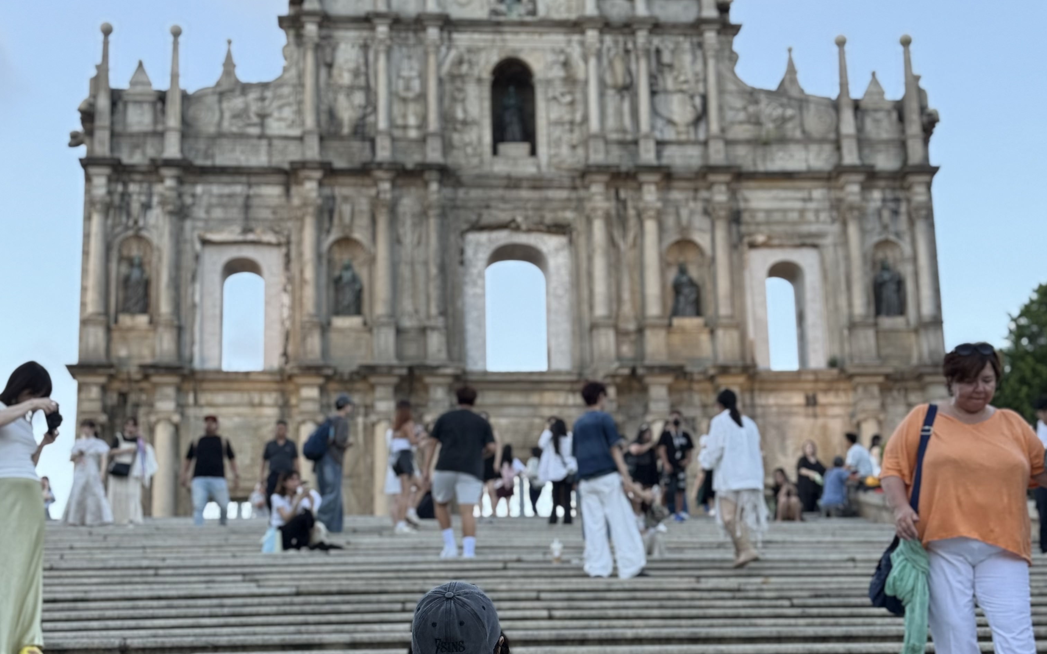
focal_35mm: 68
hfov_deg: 30.2
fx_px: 1940
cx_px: 524
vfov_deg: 19.1
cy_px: 409
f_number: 1.78
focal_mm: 6.76
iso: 200
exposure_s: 1/137
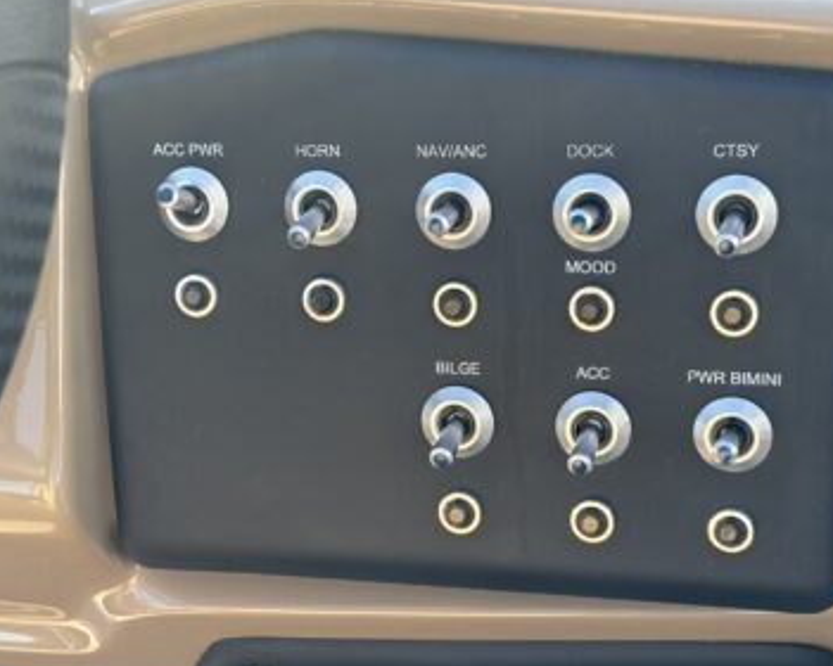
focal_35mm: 77
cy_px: 405
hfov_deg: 24.7
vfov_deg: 19.9
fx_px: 1899
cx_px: 438
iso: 32
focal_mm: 5.96
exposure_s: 1/177
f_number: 1.6
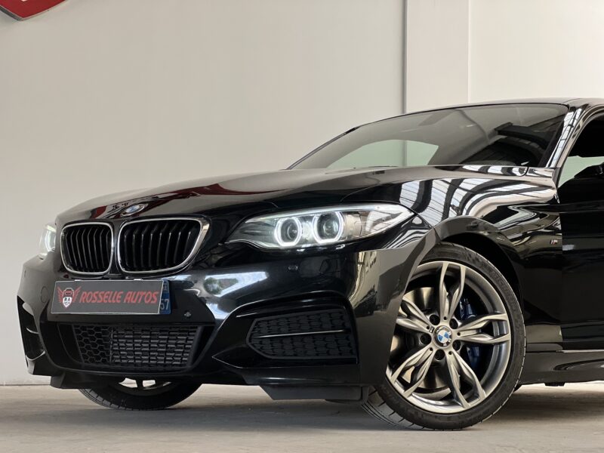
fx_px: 1344
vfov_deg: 19.1
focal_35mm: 77
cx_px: 302
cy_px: 226
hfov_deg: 25.3
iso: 64
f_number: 2.8
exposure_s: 1/121
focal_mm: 9
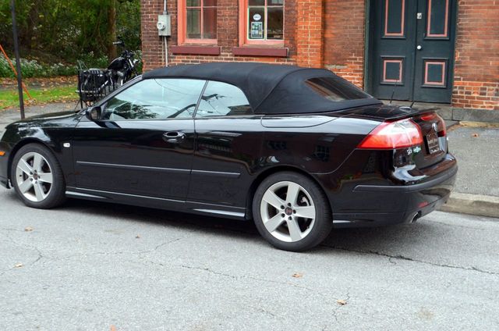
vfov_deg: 26.4
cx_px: 250
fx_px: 706
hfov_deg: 39.0
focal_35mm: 51
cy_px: 166
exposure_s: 1/160
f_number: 6.3
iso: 200
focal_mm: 34
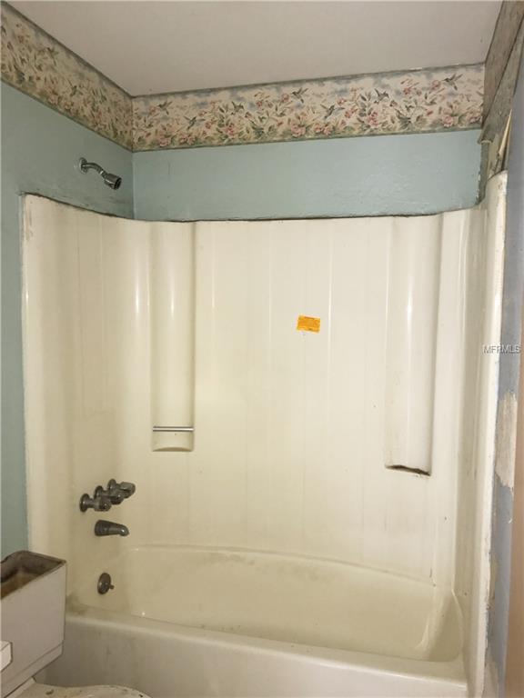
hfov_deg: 49.7
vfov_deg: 63.4
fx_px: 565
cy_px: 349
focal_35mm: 28
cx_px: 262
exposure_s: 1/16
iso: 40
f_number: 1.8
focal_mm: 3.99
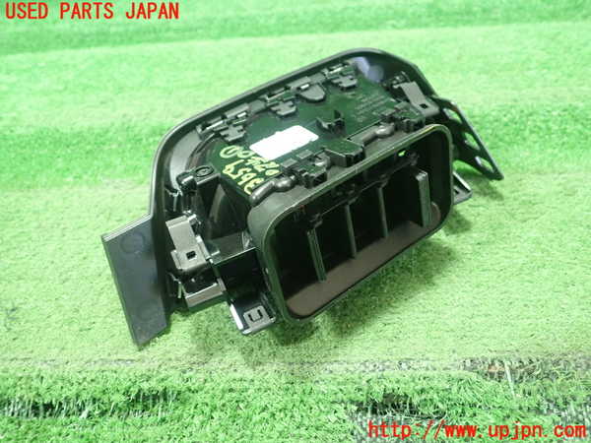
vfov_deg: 46.8
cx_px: 296
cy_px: 222
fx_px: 512
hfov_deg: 60.0
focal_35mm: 30
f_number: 2.3
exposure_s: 1/80
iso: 800
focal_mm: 5.5
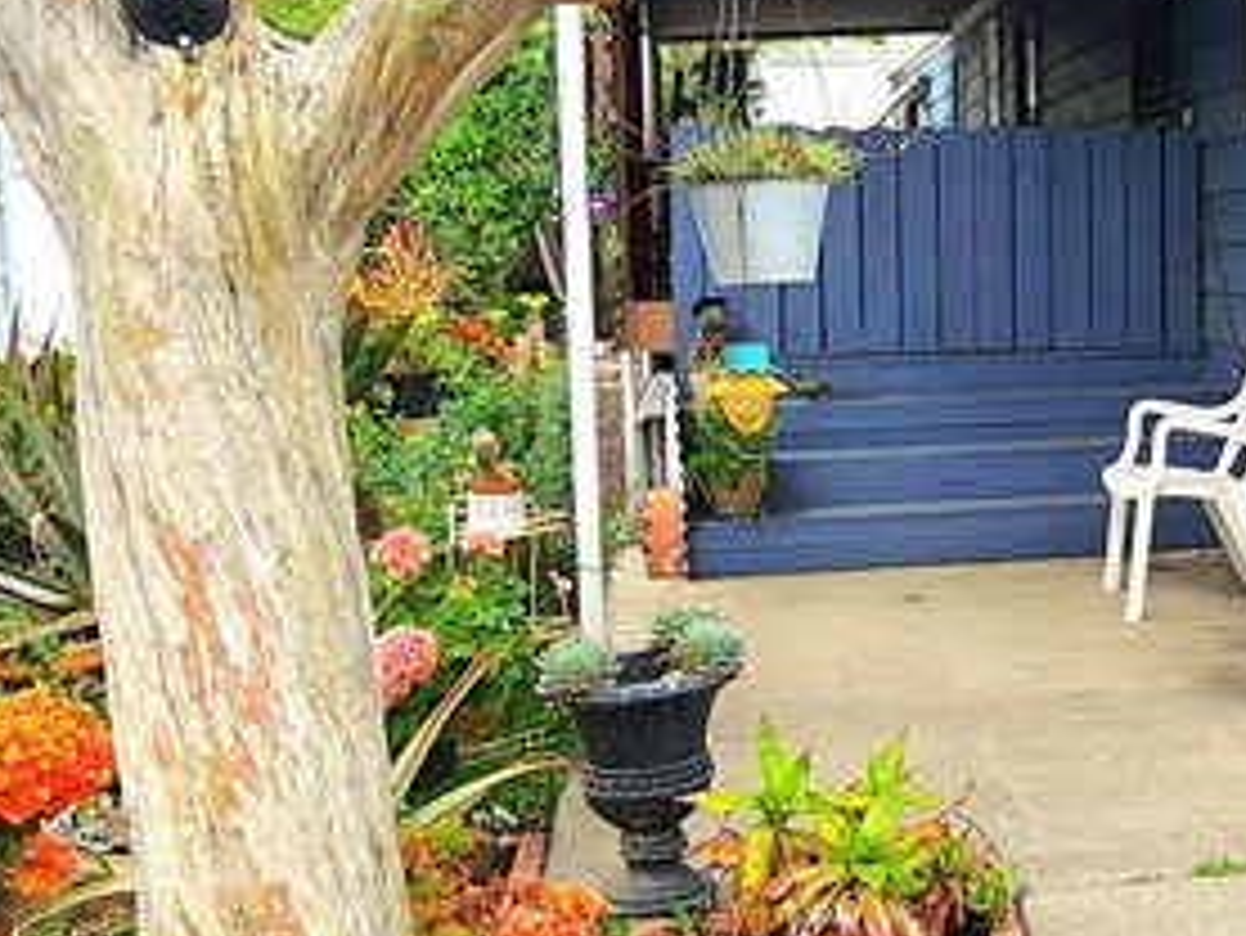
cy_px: 364
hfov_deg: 35.6
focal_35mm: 48
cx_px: 1264
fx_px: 1729
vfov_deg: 30.2
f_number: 2.2
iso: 50
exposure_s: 1/400
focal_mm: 2.2
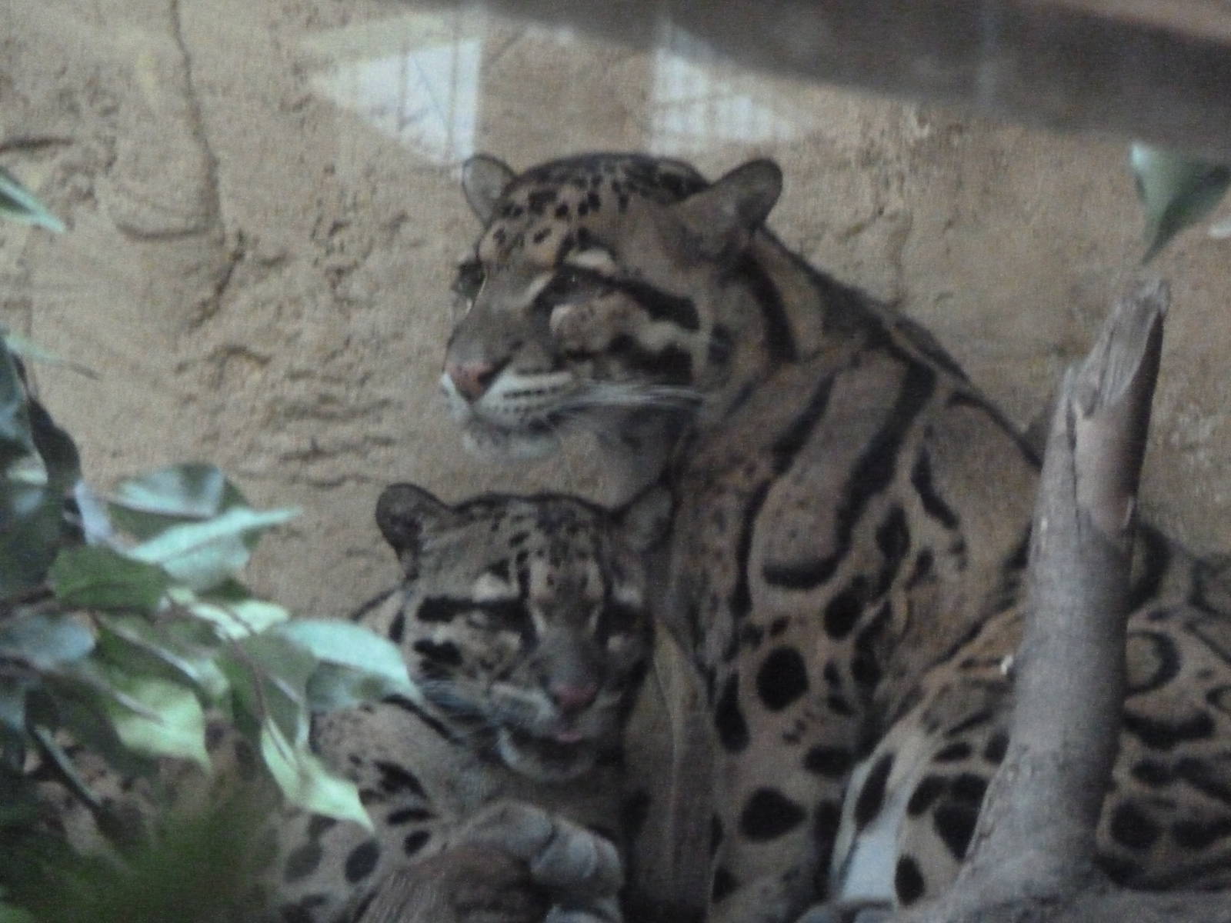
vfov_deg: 4.4
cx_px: 616
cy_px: 462
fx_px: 12091
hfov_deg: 5.8
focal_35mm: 340
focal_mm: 49.2
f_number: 4.9
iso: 1600
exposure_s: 1/15
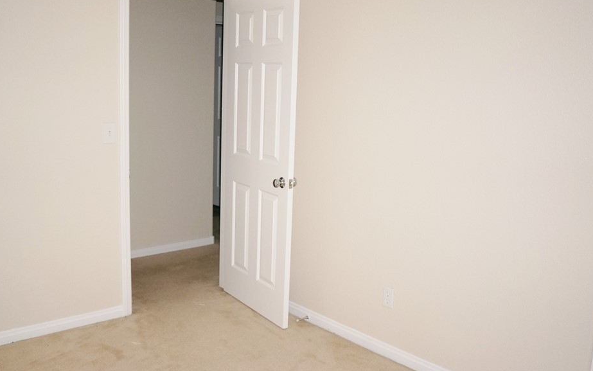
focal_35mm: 36
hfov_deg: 53.9
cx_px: 270
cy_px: 172
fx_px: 582
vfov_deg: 35.3
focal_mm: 20
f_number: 2.8
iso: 800
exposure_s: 1/60
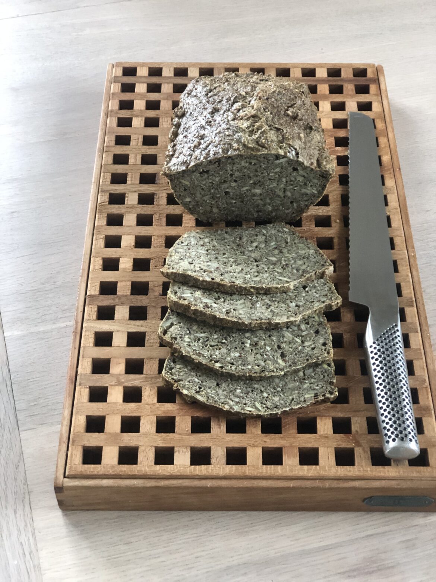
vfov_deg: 33.8
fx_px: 957
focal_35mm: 57
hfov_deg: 25.7
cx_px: 218
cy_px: 291
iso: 320
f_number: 2.8
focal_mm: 6.6
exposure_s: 1/30
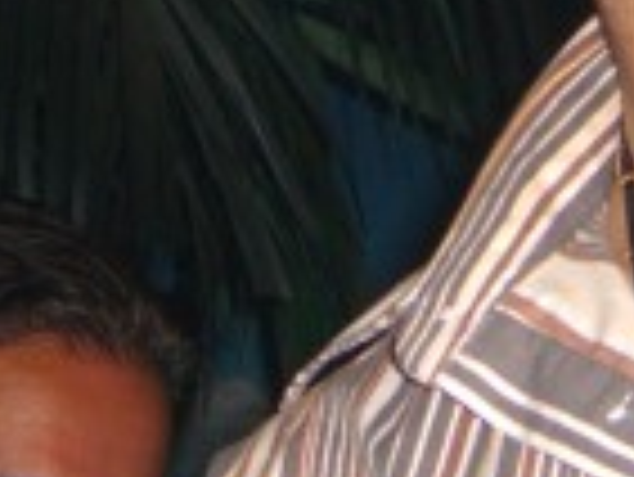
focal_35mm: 215
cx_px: 378
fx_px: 3941
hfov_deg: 9.2
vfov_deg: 6.9
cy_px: -50
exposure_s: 1/60
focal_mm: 7.9
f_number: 2.8
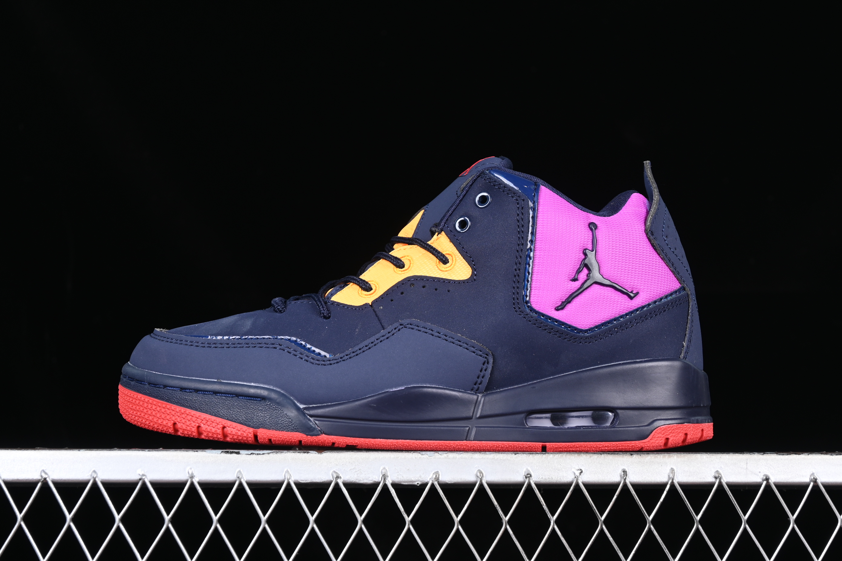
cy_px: 280
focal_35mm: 75
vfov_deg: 18.2
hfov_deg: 27.0
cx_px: 421
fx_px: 1754
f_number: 6.3
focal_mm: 50
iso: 160
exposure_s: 1/60
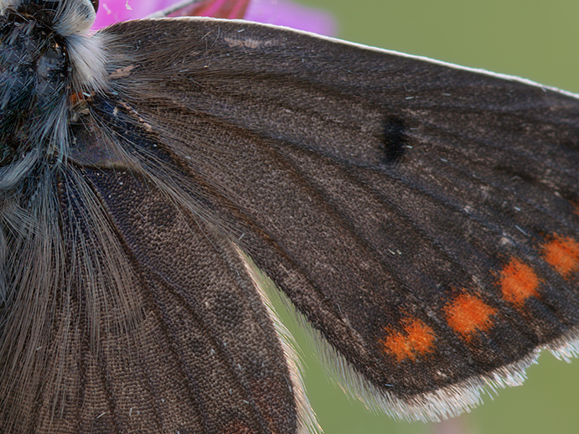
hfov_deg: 4.5
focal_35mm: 438
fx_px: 7331
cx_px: 70
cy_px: 158
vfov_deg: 3.4
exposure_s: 1/1.25
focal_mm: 105
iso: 100
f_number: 14
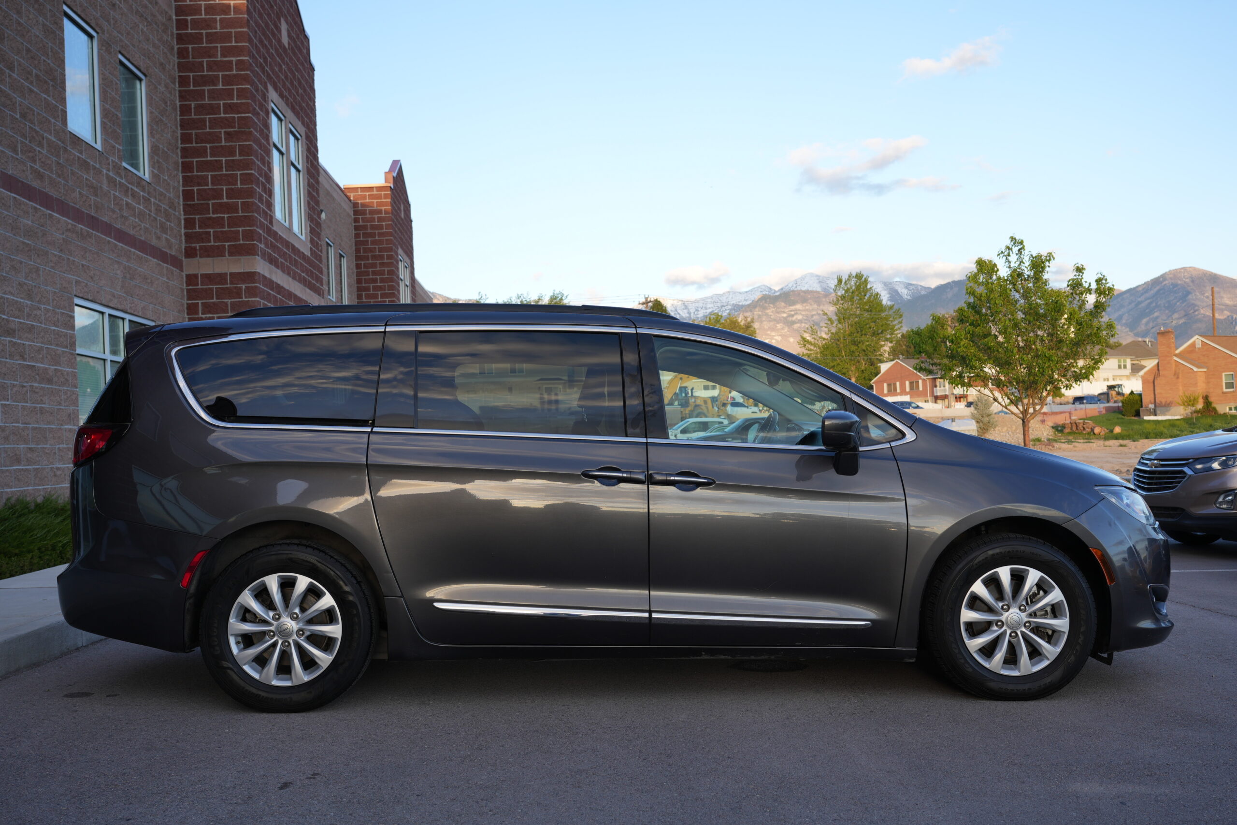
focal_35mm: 35
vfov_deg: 37.9
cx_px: 618
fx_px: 1203
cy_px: 412
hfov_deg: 54.4
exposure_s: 1/80
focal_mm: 35
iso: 100
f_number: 5
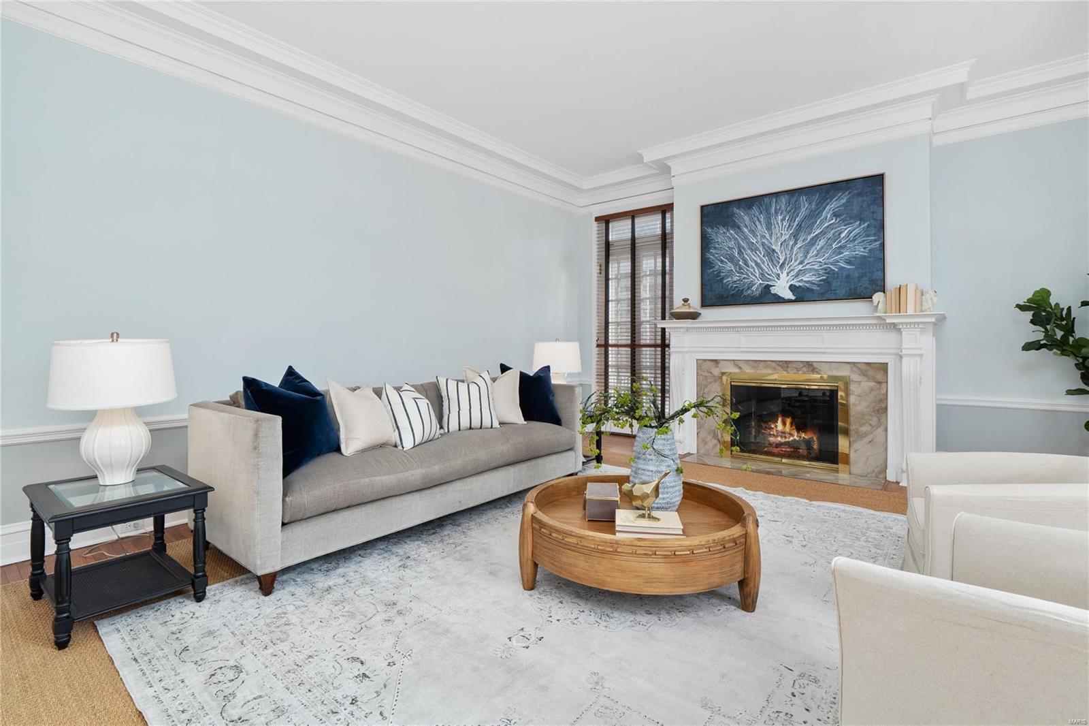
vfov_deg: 73.7
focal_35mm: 16
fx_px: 484
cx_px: 544
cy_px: 363
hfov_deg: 96.7
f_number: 7.1
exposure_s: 1/6
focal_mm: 8
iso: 400
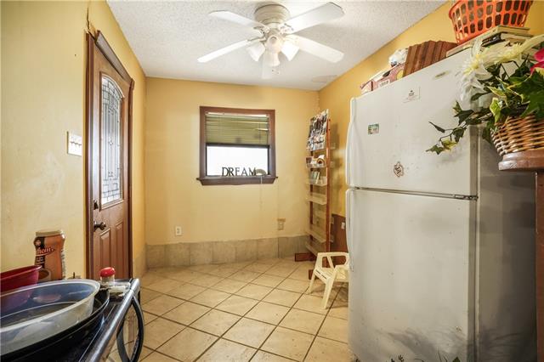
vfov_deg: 70.4
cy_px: 181
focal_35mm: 17
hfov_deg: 93.3
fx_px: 257
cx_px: 272
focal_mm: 17
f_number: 11
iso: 800
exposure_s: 1.3
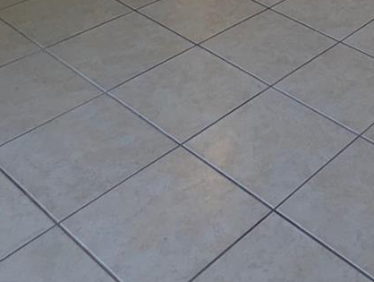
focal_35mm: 61
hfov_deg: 29.6
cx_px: 373
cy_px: -217
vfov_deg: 18.9
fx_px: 660
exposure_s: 1/120
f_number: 2.2
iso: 241
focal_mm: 2.35
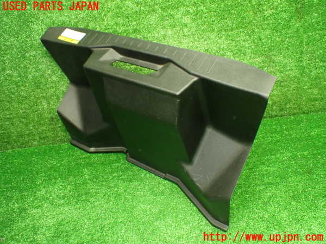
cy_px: 122
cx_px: 163
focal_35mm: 30
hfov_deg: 60.0
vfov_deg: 46.8
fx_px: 283
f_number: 2.3
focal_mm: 5.4
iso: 800
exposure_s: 1/60
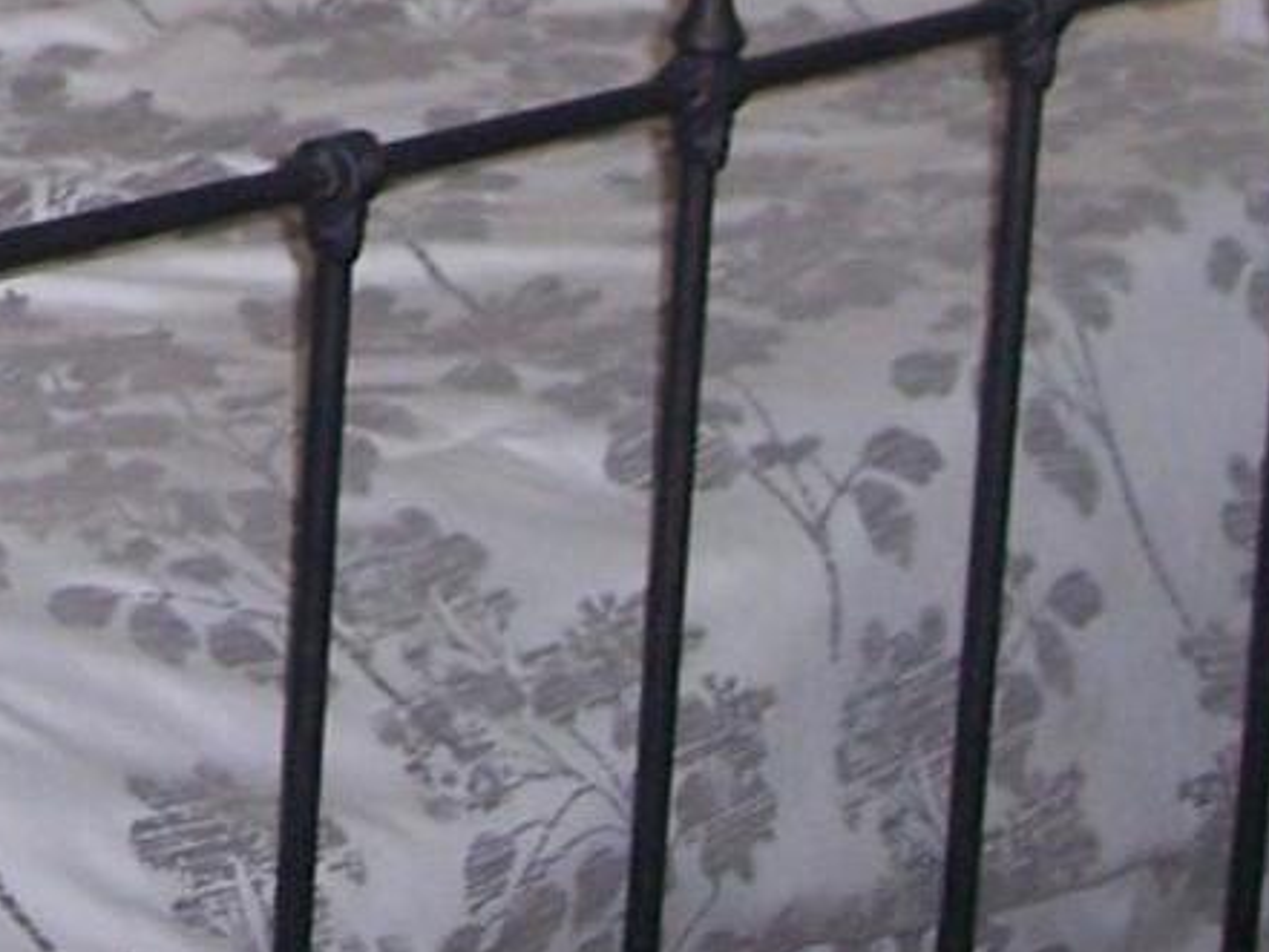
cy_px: -1142
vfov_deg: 7.9
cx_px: -463
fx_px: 6490
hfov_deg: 10.9
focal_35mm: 177
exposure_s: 1/60
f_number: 2.8
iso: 100
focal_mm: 8
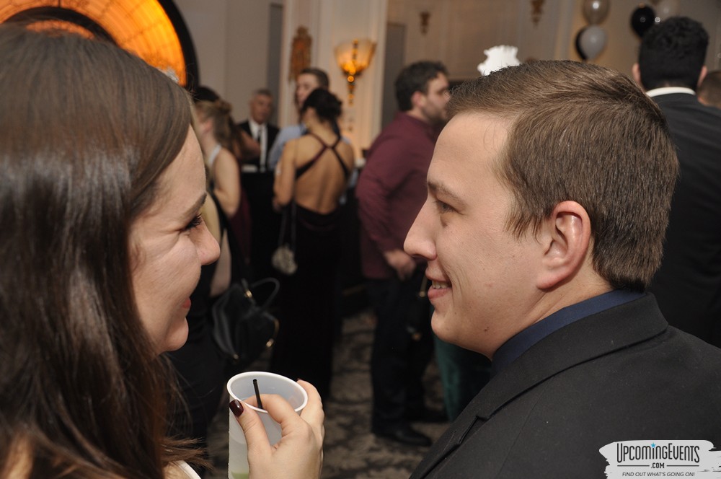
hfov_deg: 53.2
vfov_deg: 36.8
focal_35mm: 36
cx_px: 360
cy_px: 240
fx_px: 720
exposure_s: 1/60
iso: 400
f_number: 5
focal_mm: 24
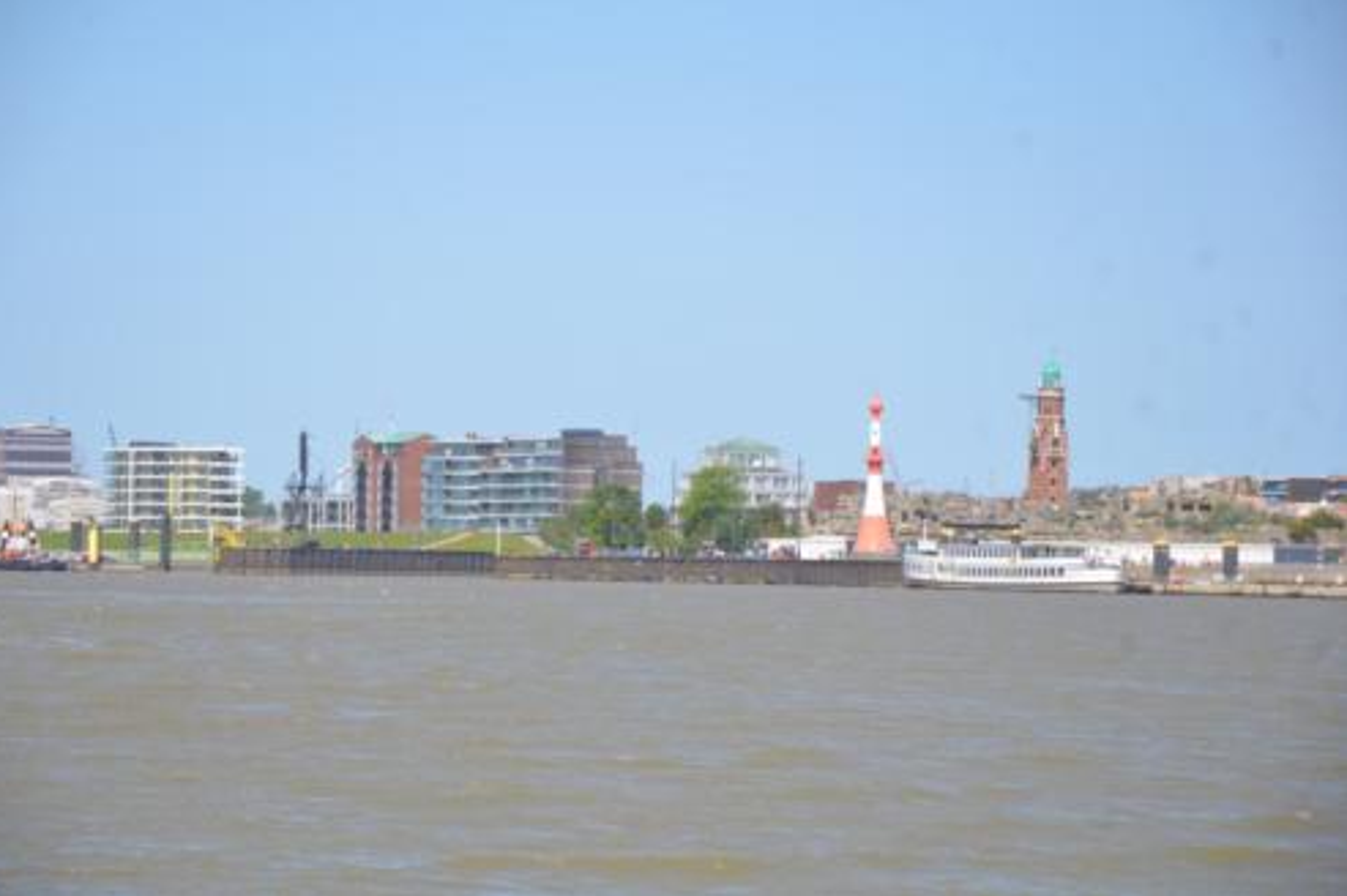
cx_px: 667
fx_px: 5964
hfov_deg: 12.9
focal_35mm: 160
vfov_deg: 8.6
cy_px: 447
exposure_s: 1/320
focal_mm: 105
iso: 100
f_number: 9
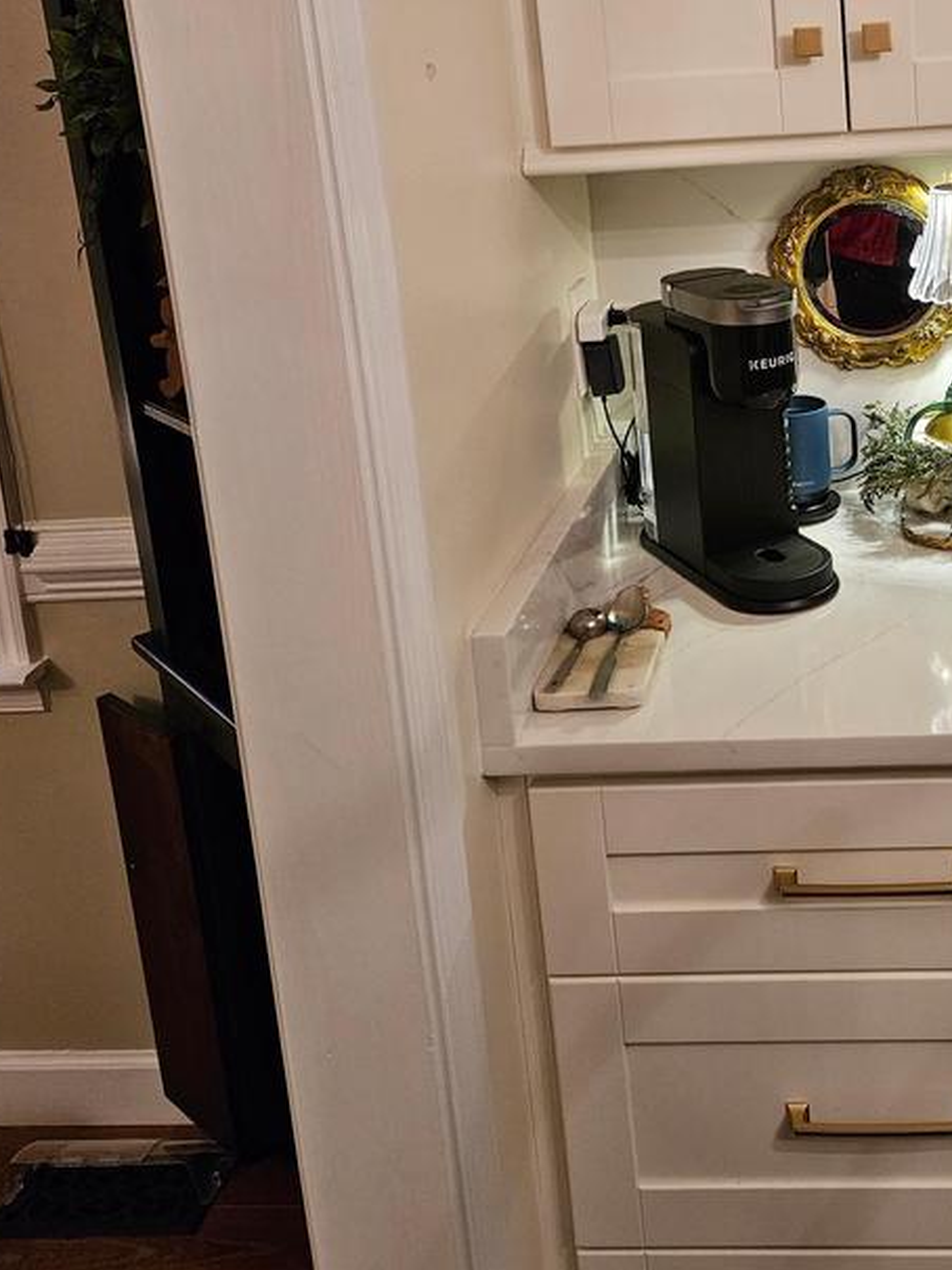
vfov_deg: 44.0
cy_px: 291
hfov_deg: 33.6
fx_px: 1504
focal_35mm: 41
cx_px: 818
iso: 400
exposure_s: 1/120
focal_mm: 5.4
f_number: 1.8
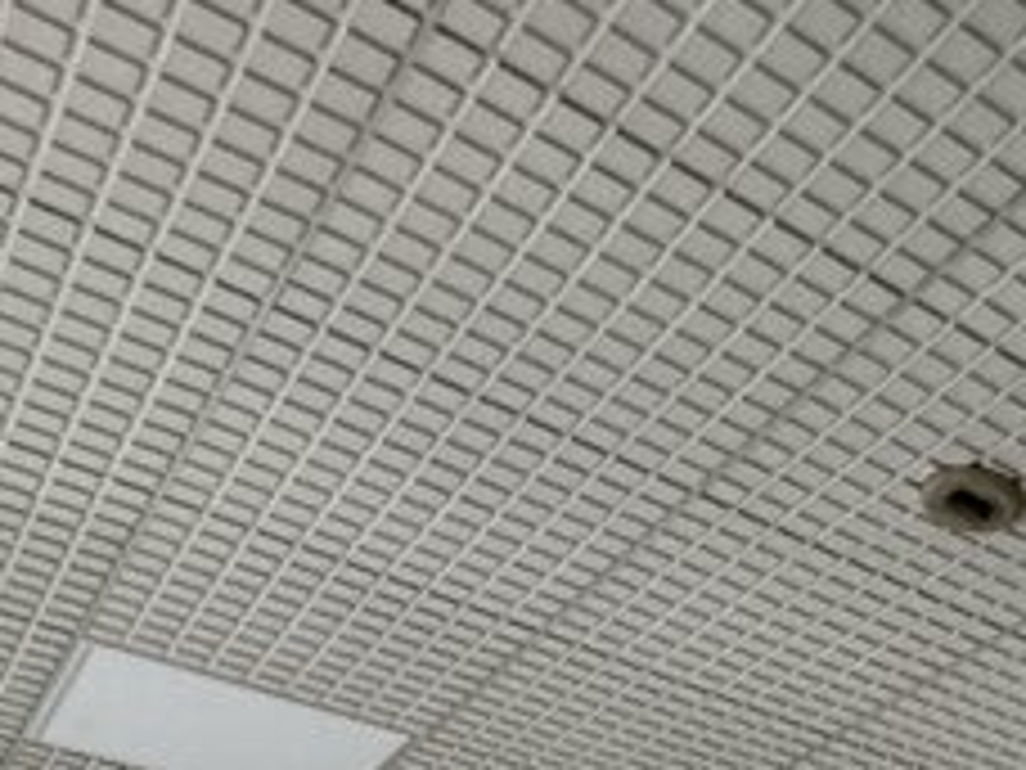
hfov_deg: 28.3
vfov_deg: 17.6
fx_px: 1749
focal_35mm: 59
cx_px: 1246
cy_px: 1535
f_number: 2.2
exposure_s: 1/60
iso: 640
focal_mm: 2.22
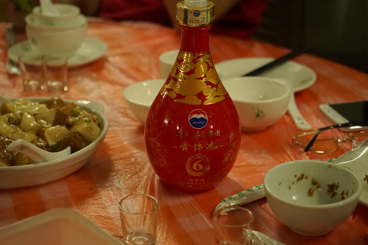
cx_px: 184
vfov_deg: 19.5
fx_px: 715
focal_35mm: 70
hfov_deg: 28.8
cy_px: 122
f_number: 5.6
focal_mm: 70
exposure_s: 1/100
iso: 6400
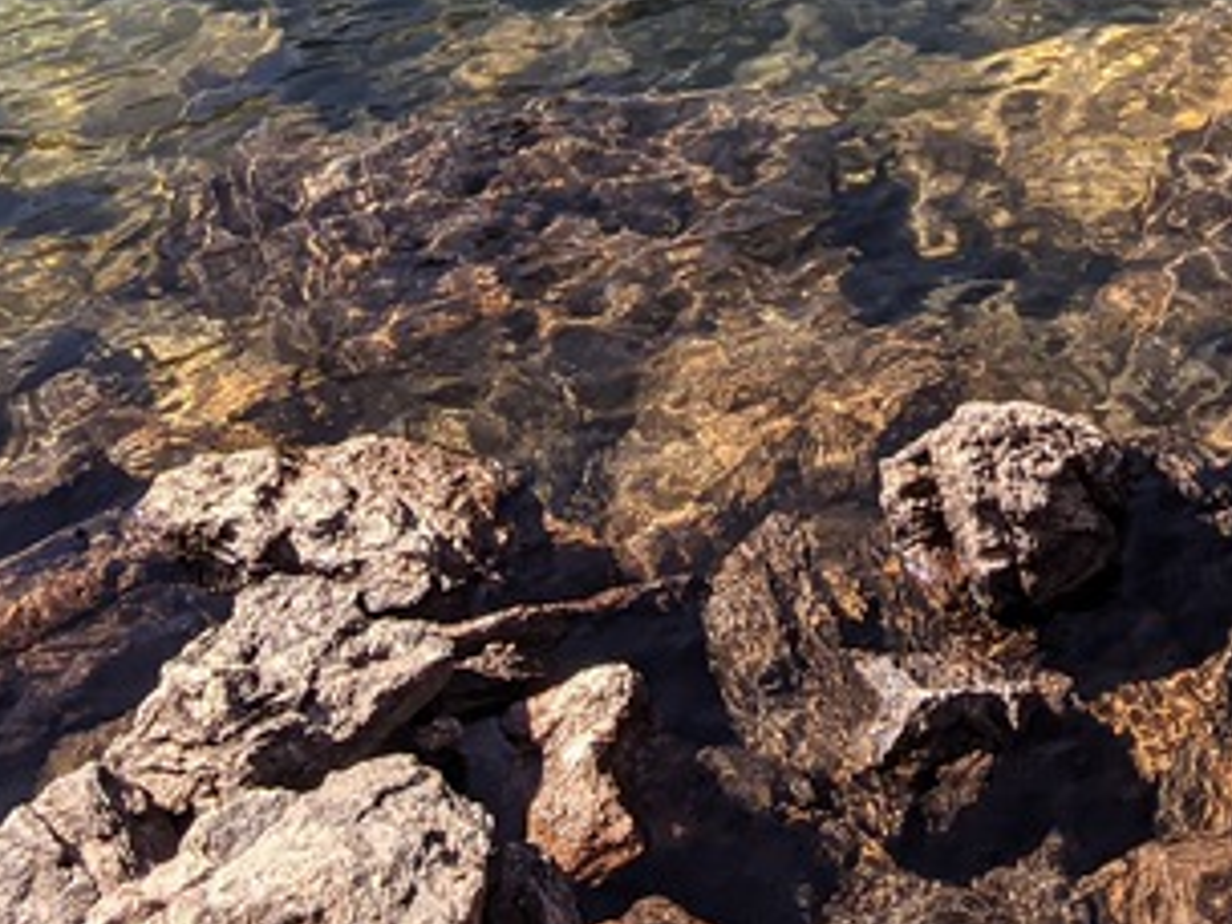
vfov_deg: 14.8
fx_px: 3239
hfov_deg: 21.3
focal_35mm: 91
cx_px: 991
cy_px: -553
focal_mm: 4.44
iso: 47
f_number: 1.8
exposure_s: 1/870
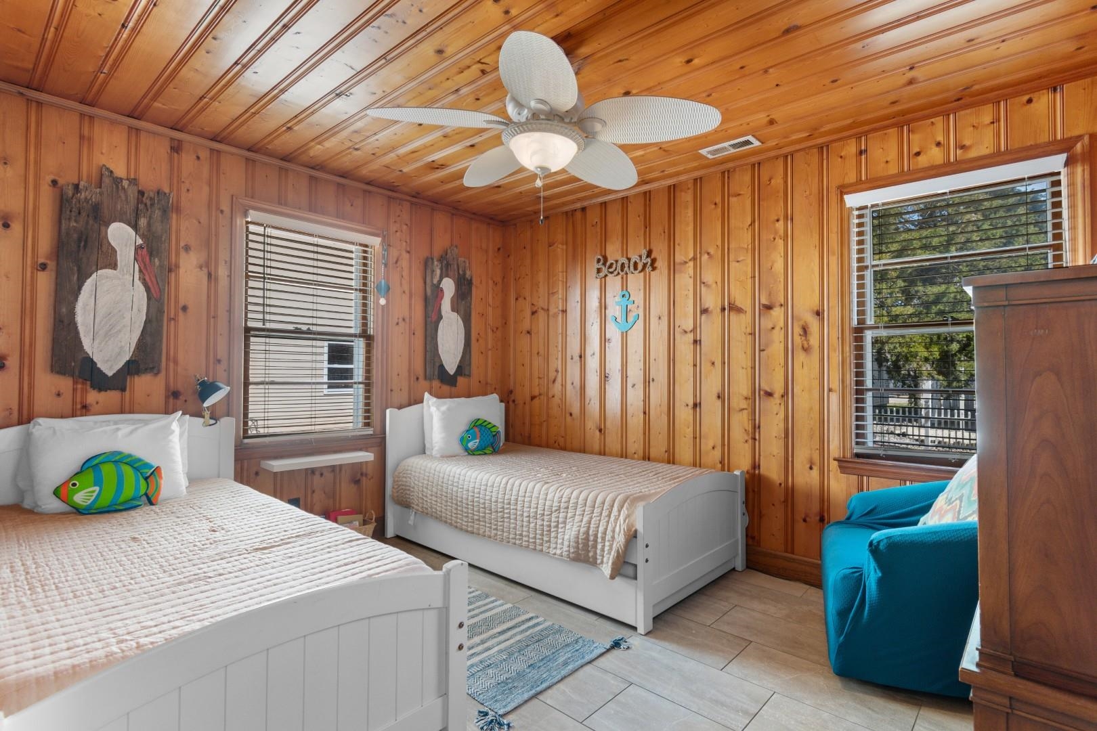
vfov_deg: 70.4
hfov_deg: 93.3
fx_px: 518
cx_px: 548
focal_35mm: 17
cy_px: 366
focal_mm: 11.5
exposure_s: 1/10
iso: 100
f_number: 4.8
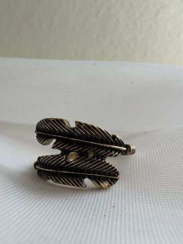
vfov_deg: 61.5
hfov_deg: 48.2
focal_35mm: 29
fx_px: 204
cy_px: 135
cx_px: 82
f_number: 2.2
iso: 40
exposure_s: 1/164
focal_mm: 2.22
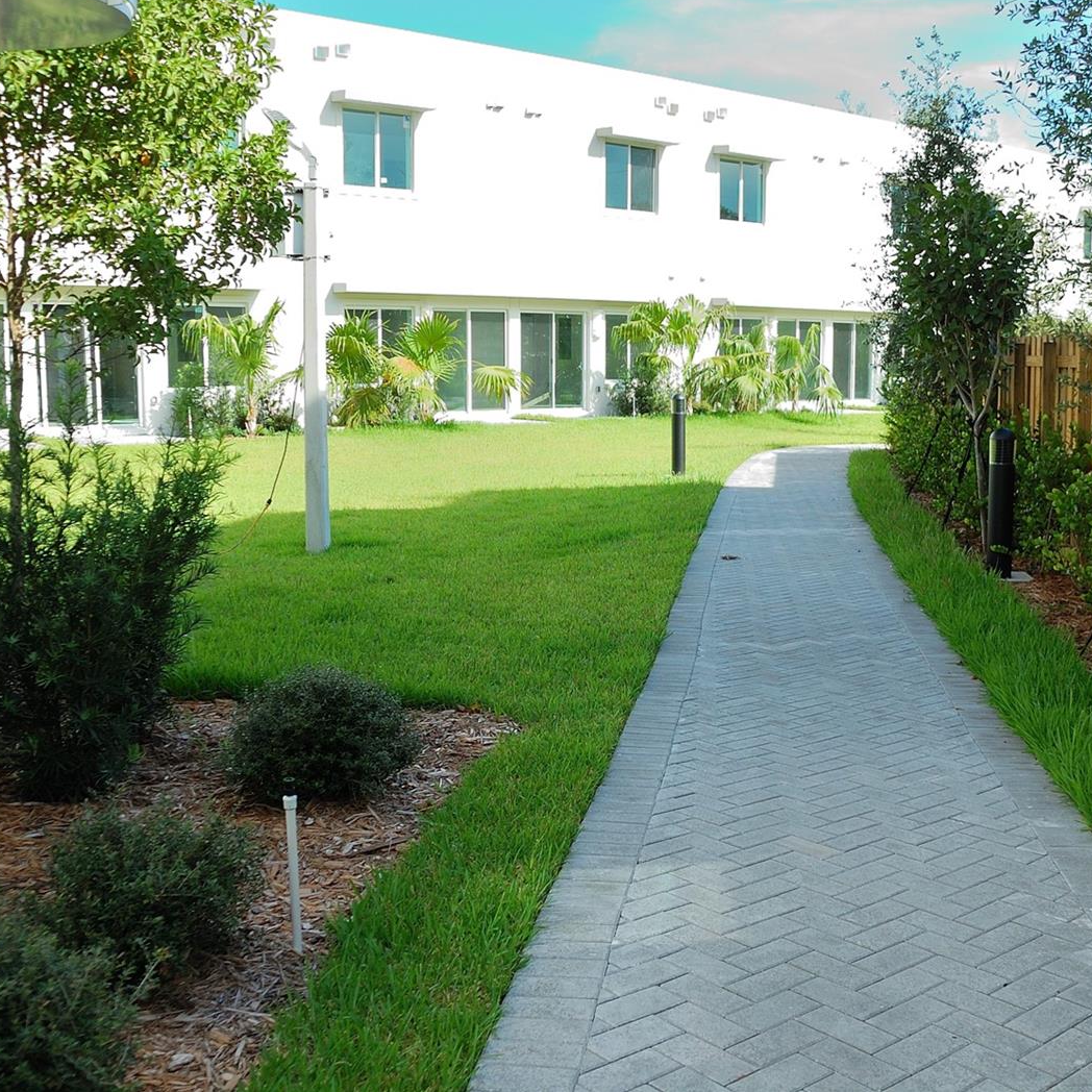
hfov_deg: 47.1
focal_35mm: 35
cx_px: 603
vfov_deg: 47.2
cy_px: 540
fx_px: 1249
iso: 200
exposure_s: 1/250
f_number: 6.3
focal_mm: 18
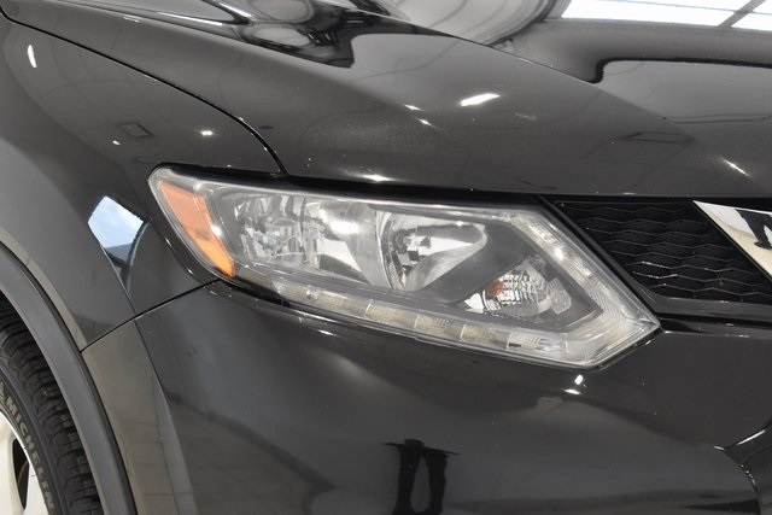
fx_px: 1769
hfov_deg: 24.6
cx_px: 386
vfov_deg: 16.6
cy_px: 258
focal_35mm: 82
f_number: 5.6
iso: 1600
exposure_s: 1/100
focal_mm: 55
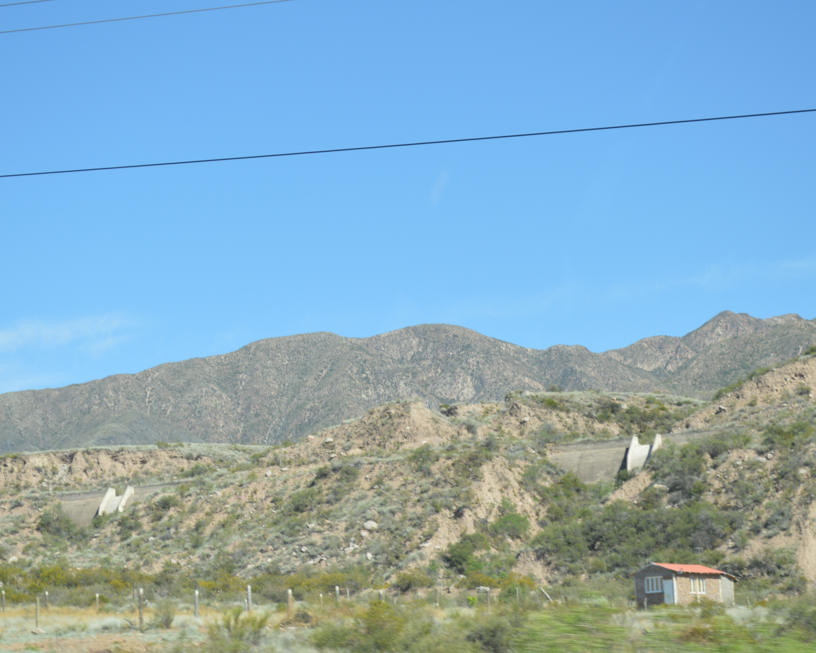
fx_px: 2284
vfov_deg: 16.3
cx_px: 377
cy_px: 323
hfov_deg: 20.3
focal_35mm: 95
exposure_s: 1/200
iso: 100
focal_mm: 55
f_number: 7.1
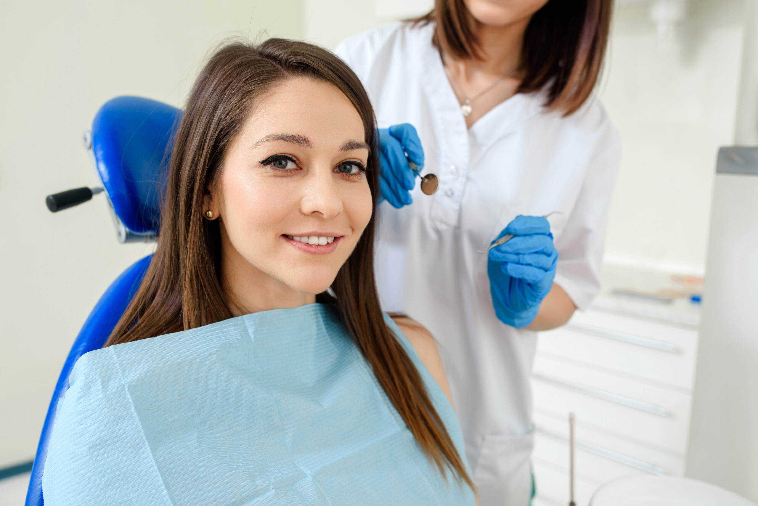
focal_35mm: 35
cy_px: 253
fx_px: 737
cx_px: 379
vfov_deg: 37.9
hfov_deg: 54.4
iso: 320
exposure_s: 1/200
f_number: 4
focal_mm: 35
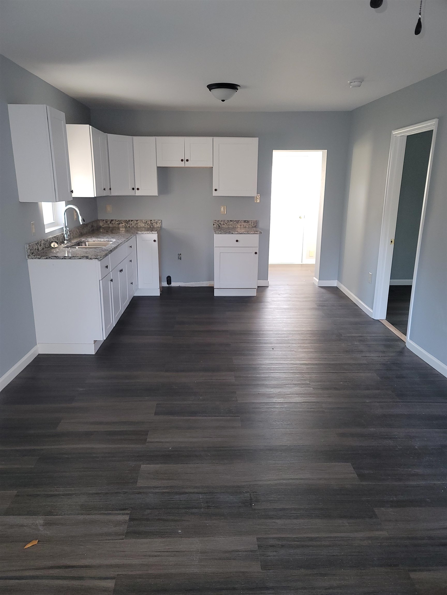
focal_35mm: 25
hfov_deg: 54.9
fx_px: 430
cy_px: 298
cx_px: 224
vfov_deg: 69.4
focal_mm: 7
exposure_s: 1/20
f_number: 1.8
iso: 125
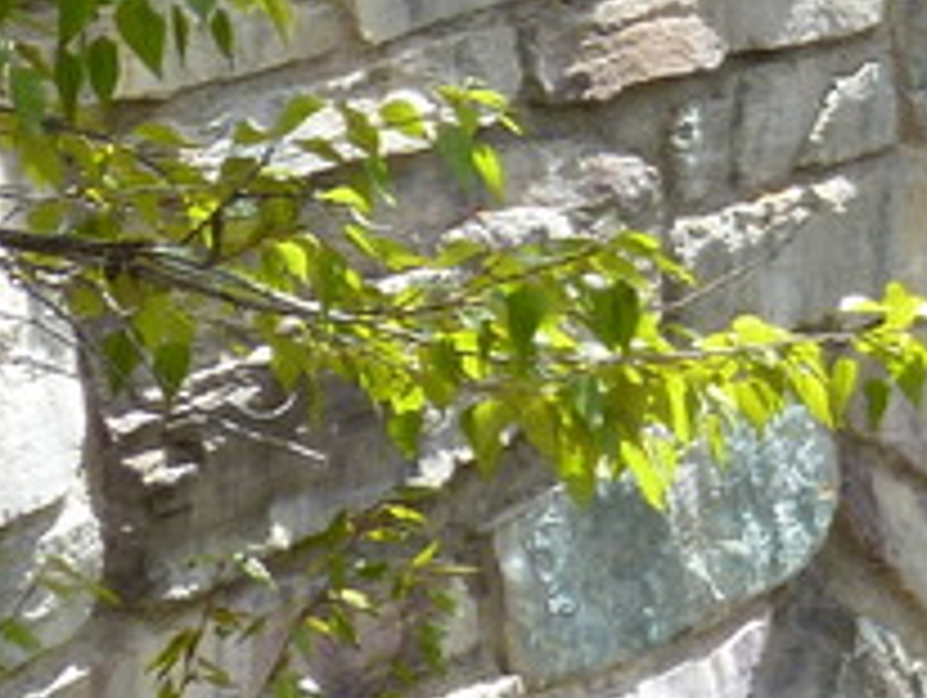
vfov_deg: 6.2
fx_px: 6327
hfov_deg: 7.5
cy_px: -599
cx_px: 2592
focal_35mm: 236
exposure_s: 1/125
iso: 80
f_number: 3.9
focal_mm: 6.7
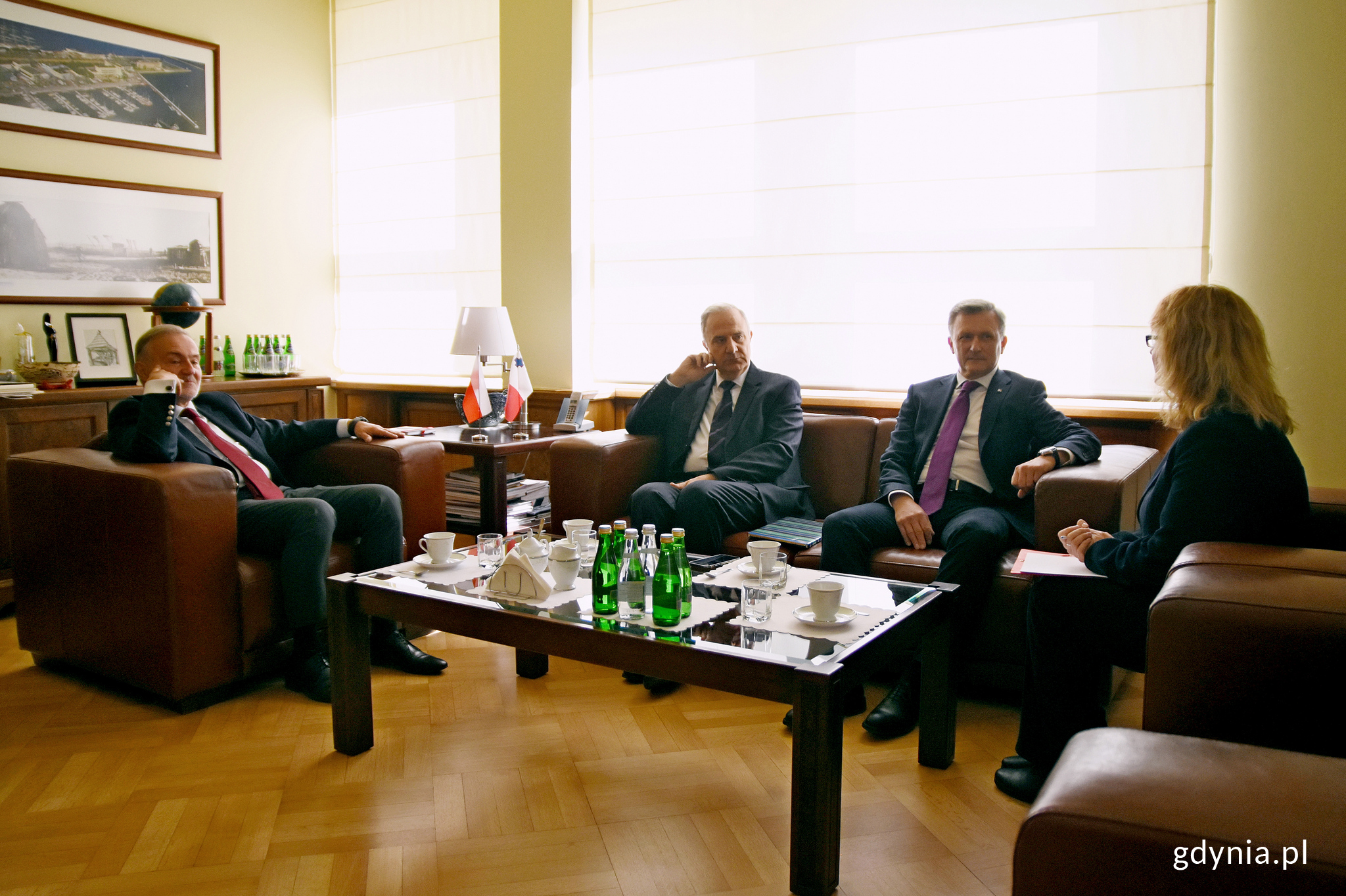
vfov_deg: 50.4
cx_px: 673
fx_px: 953
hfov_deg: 70.4
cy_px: 448
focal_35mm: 26
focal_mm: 17
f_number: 2.8
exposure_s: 1/1600
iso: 800
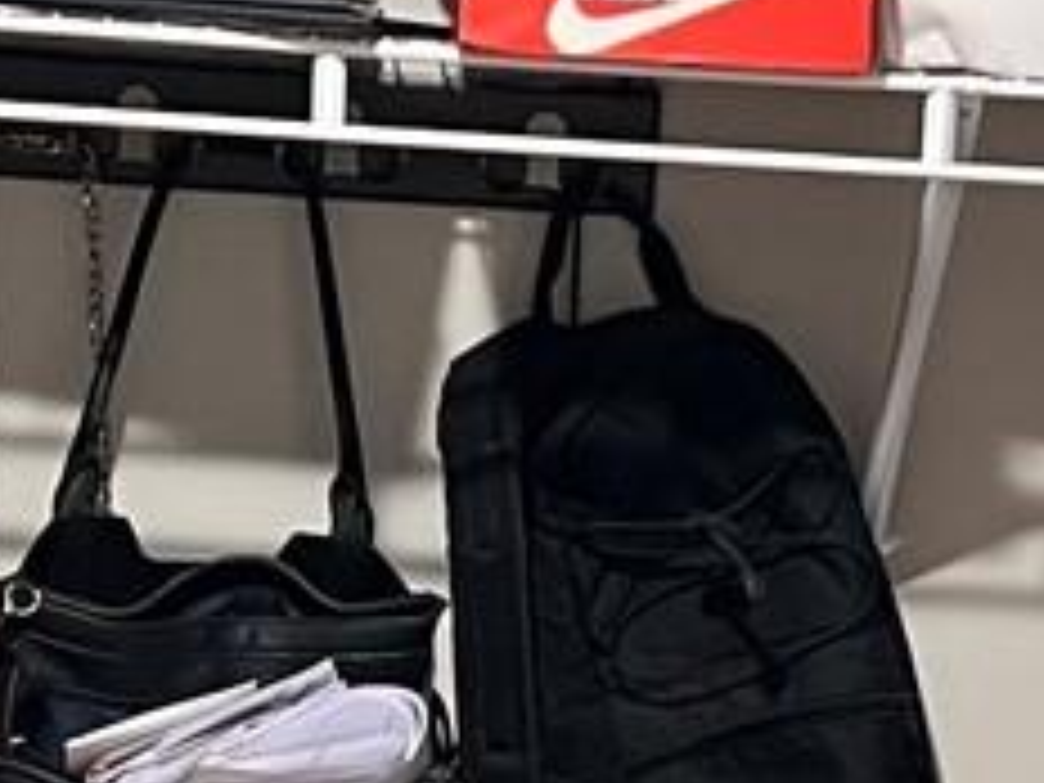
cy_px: 1264
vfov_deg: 8.1
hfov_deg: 11.0
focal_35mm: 179
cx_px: 702
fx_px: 5399
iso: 160
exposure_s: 1/51
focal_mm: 5.7
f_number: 1.5
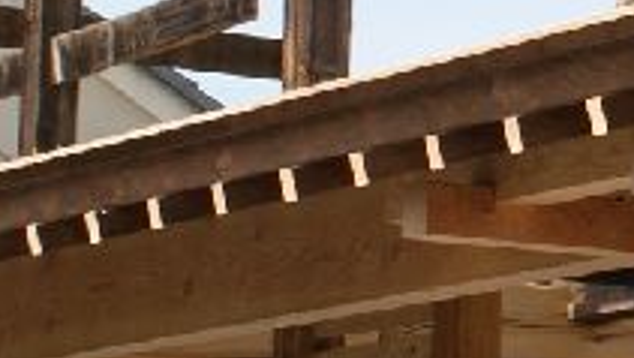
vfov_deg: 4.2
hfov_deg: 7.3
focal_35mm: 291
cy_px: -144
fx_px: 4895
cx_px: 940
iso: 100
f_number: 8
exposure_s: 1/160
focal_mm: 28
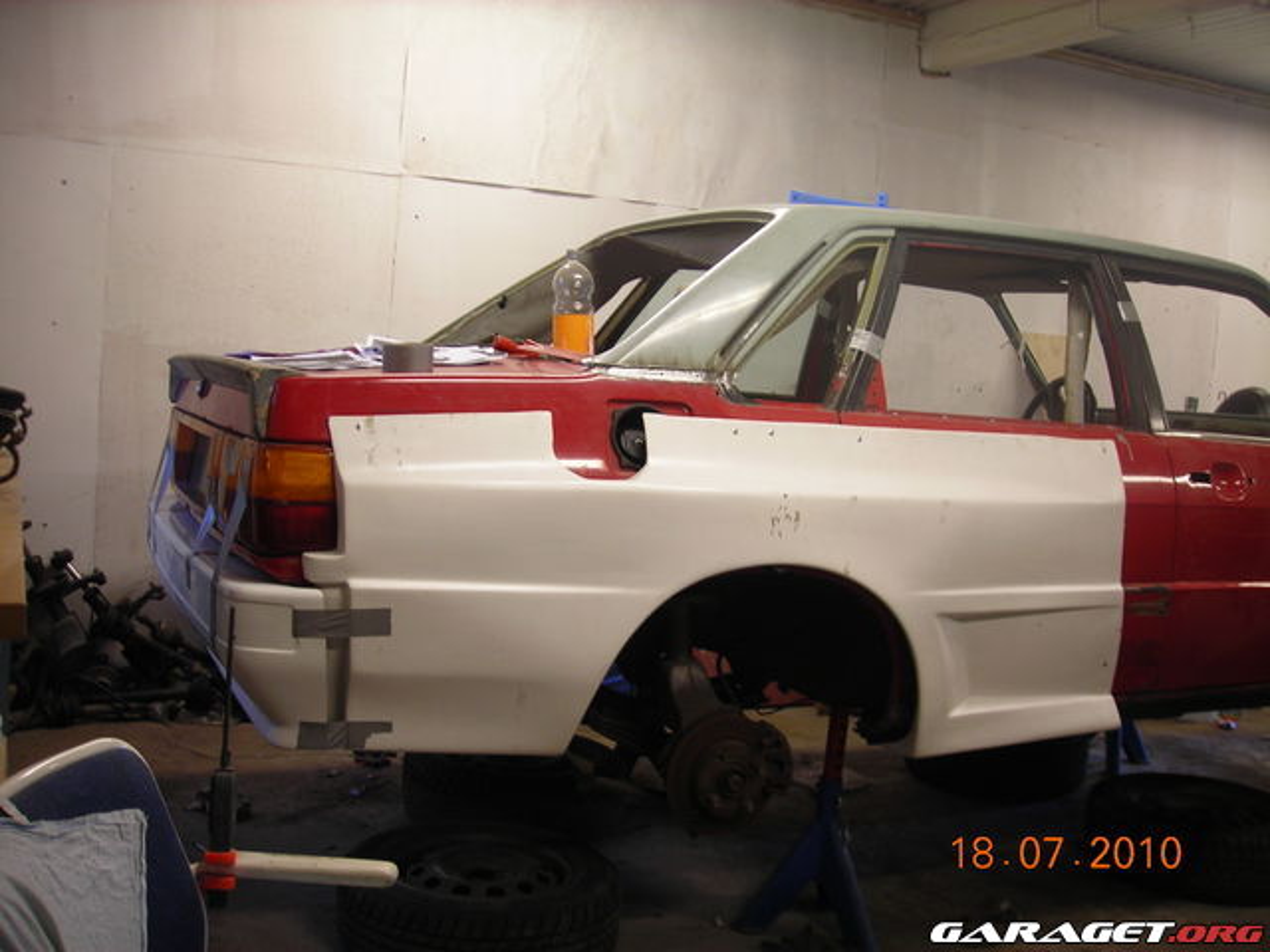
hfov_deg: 49.0
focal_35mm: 38
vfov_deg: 37.7
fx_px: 1394
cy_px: 476
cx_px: 635
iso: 50
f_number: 3.2
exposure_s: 1/9.5
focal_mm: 6.3
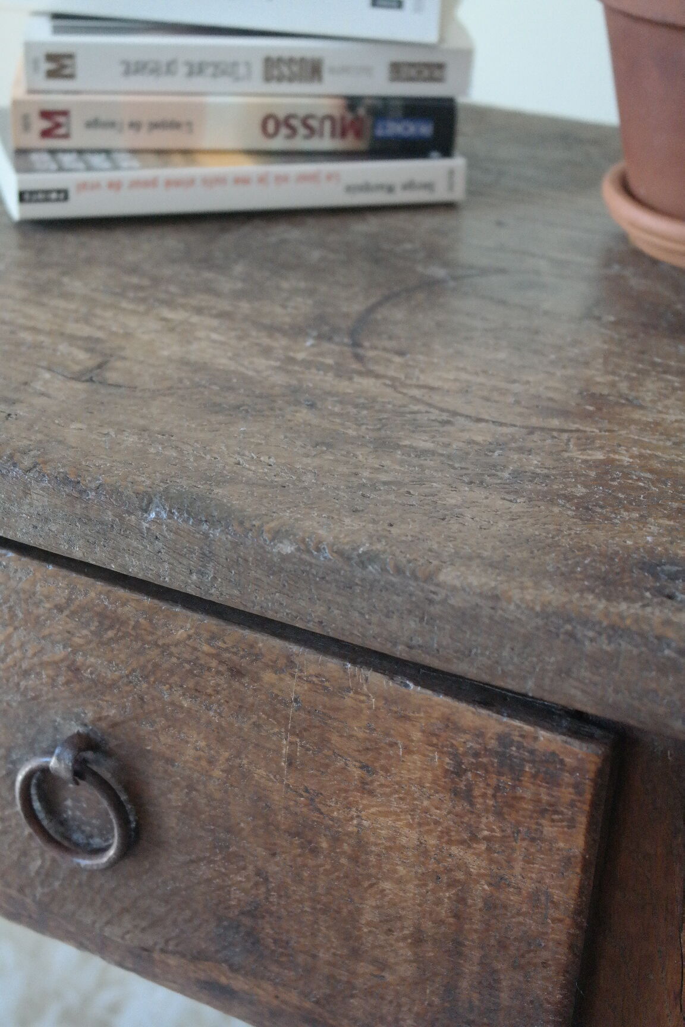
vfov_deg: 34.5
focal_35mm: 58
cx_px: 342
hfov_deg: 23.4
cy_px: 514
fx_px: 1655
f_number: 5
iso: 3200
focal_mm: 38
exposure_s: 1/60
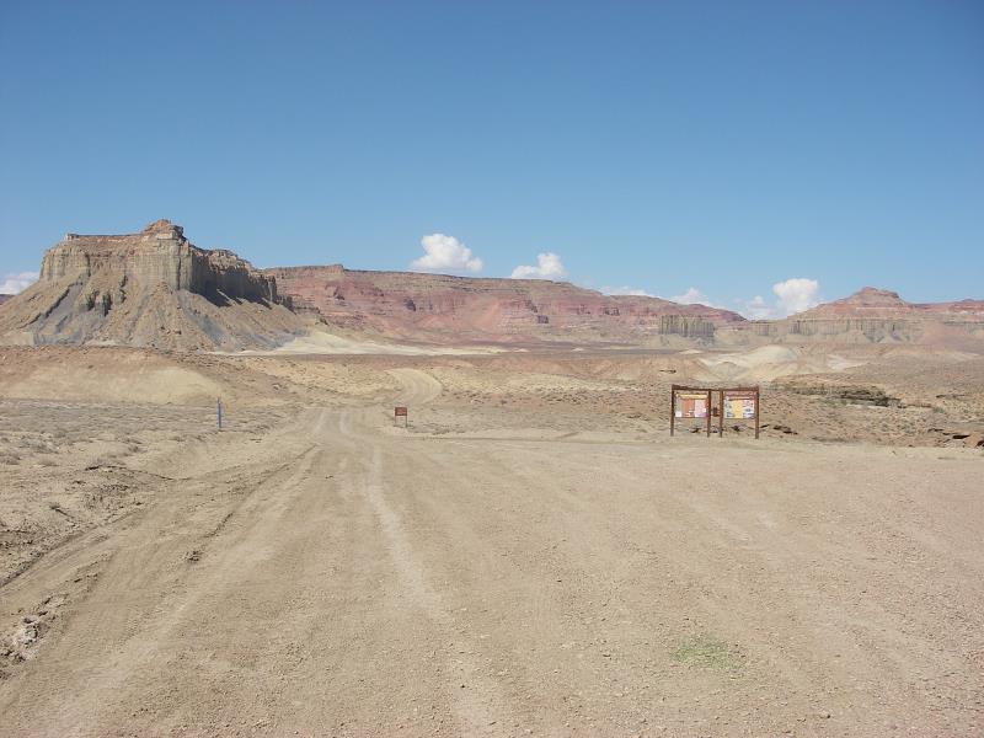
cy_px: 369
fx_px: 1080
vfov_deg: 37.7
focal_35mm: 38
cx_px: 492
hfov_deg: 49.0
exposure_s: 1/320
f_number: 6.6
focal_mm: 6.3
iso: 64
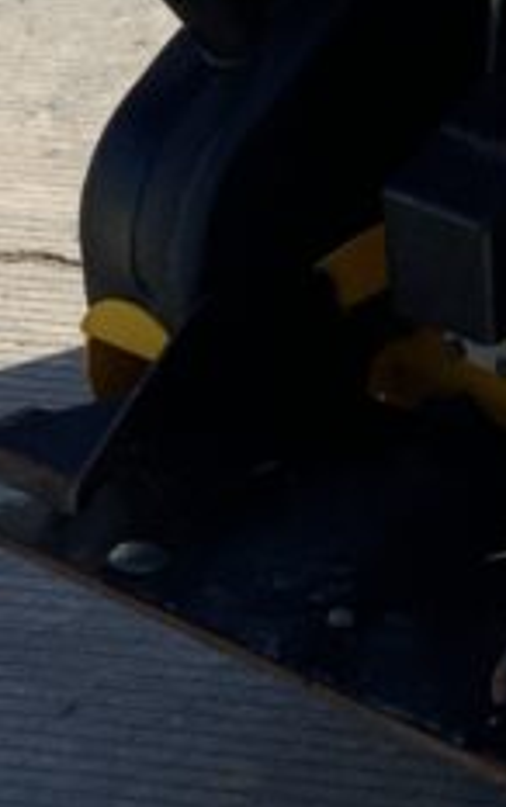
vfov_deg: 15.3
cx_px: 1106
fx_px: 2973
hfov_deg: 9.0
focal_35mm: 135
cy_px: 45
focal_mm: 3
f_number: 1.8
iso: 16
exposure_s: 1/1490
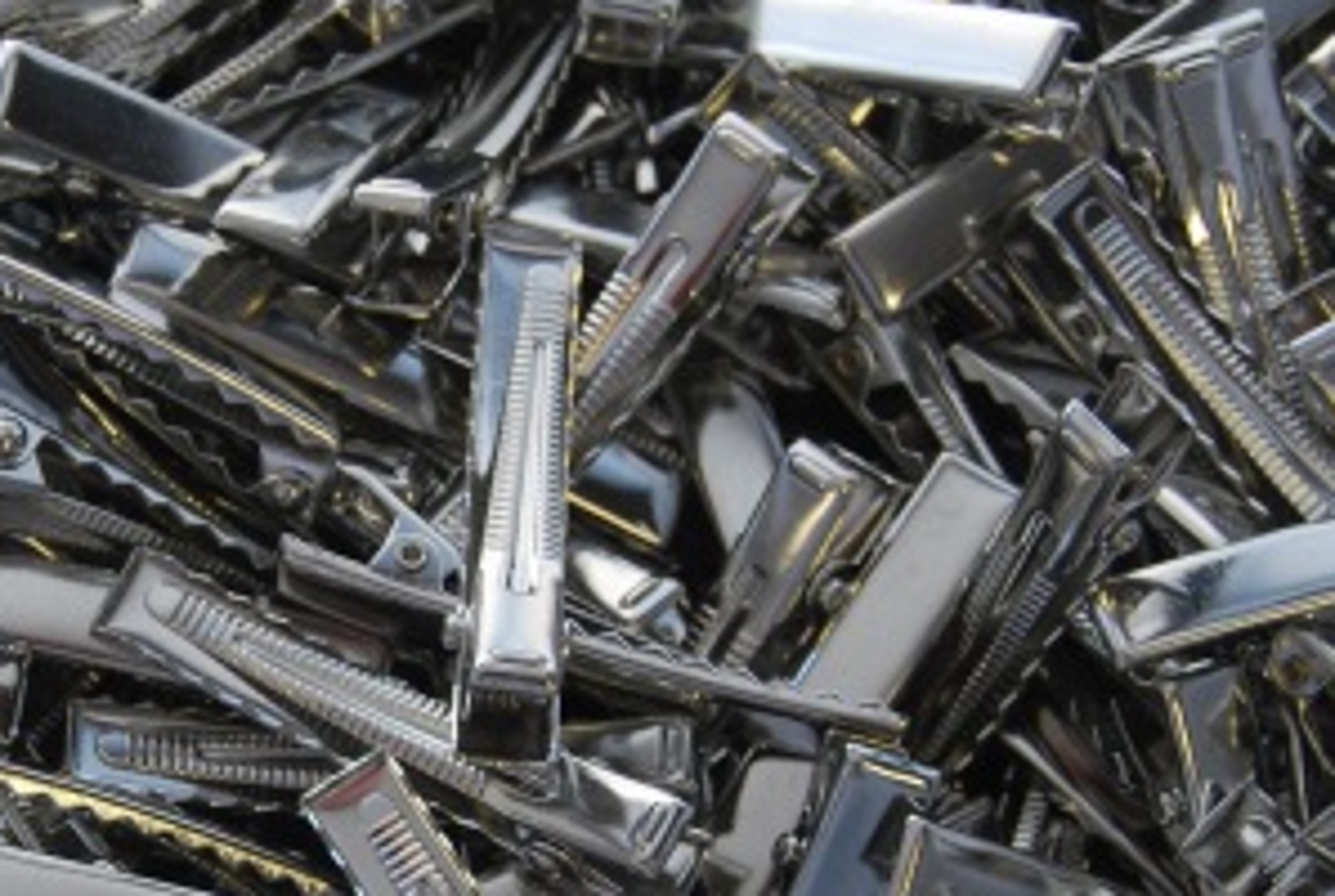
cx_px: 206
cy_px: 690
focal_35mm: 153
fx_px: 5685
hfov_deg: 13.3
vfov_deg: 9.0
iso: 200
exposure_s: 1/60
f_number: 4.8
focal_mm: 38
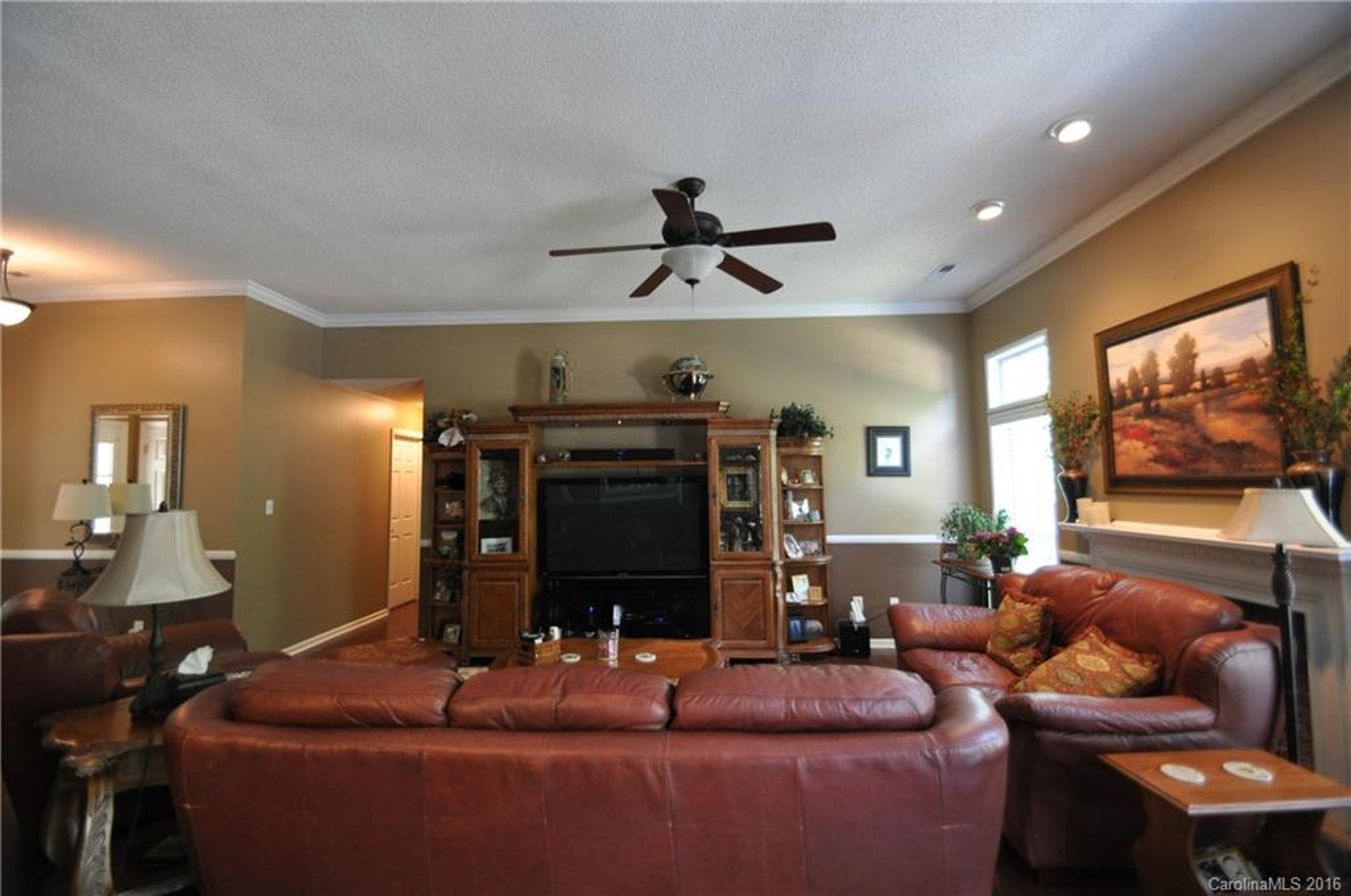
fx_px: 562
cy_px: 448
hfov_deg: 100.5
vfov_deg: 77.1
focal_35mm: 15
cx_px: 676
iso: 800
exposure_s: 1/30
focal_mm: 10
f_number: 3.5
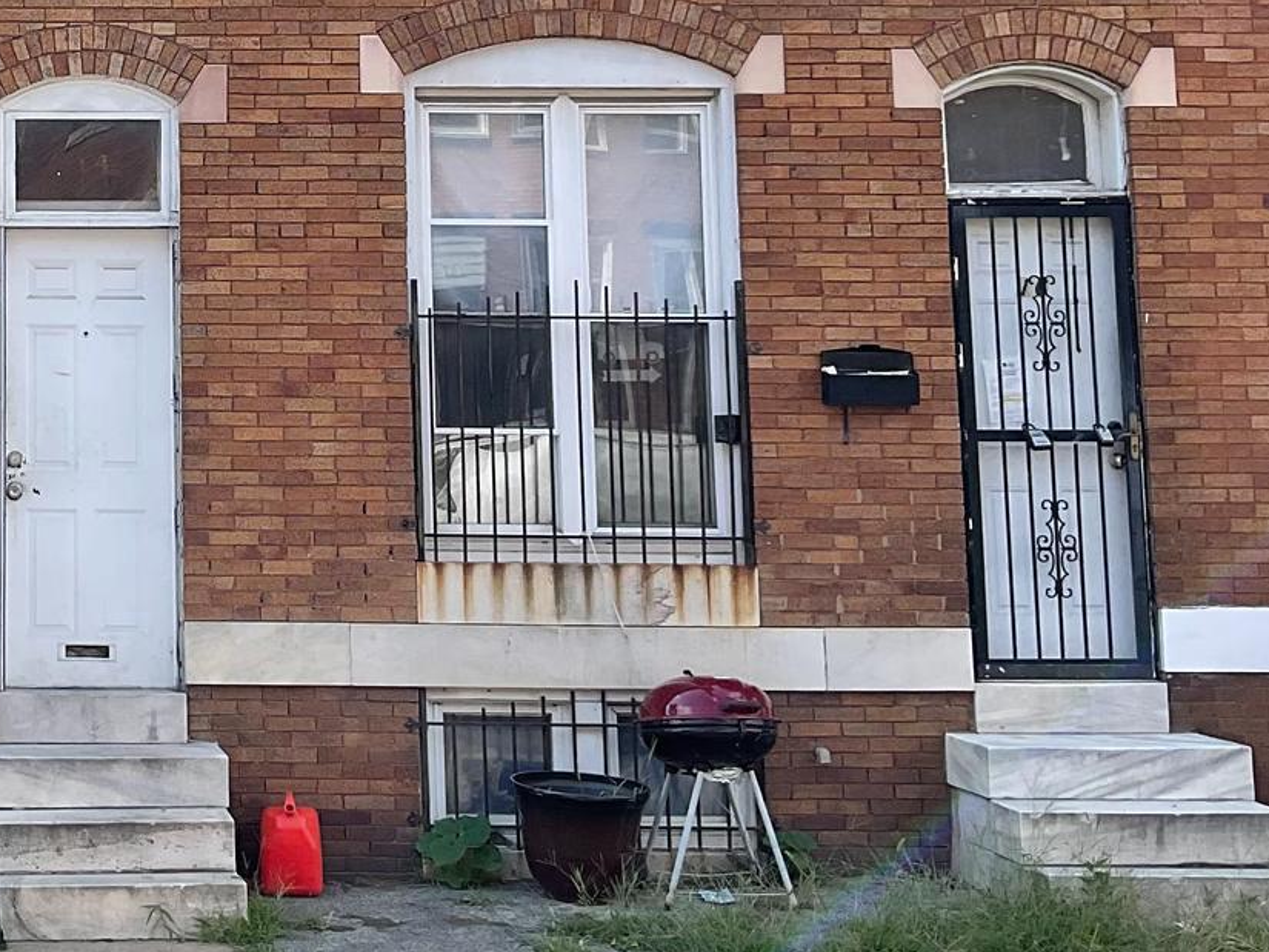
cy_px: 145
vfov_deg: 20.1
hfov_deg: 25.4
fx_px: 2640
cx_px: -74
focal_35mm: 72
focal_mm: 3
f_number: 1.8
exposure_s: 1/627
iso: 16
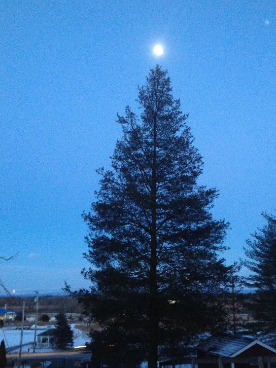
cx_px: 164
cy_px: 222
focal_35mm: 45
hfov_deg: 32.1
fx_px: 479
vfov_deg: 41.9
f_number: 2.4
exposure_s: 1/15
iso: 400
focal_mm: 4.28
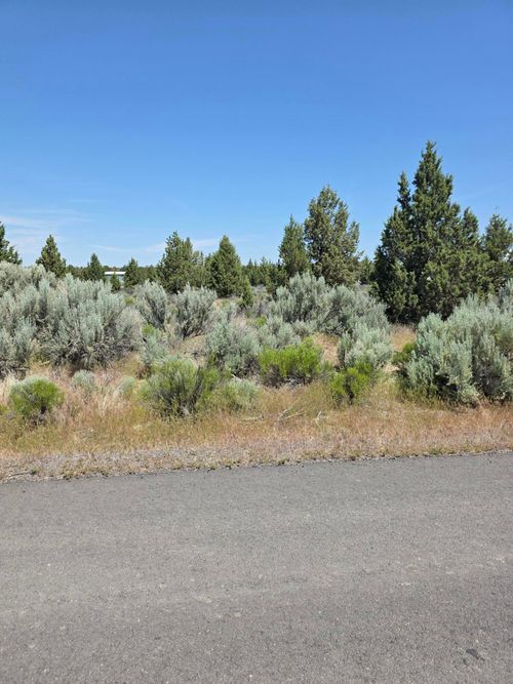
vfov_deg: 73.9
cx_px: 256
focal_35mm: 23
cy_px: 342
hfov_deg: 58.9
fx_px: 455
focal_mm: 6.3
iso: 80
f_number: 1.7
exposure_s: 1/5958
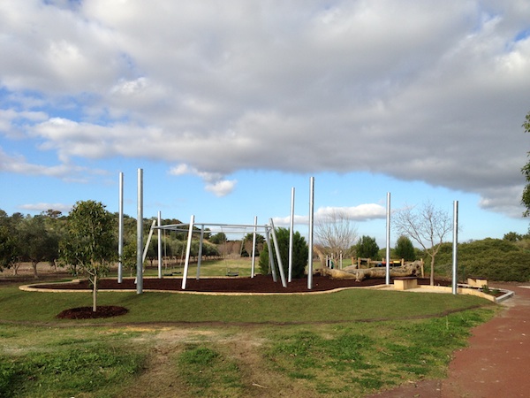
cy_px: 199
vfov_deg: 42.9
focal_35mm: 33
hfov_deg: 55.4
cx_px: 265
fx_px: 505
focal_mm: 4.13
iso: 50
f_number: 2.4
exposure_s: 1/1261
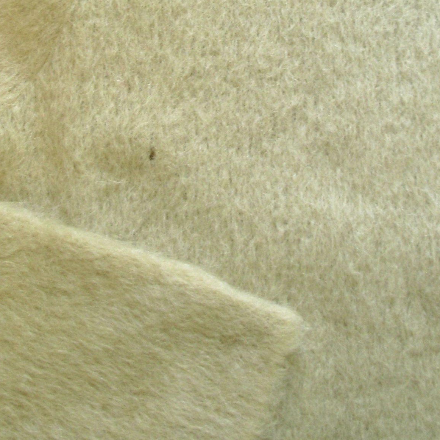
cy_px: 16
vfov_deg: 22.6
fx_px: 1064
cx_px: 243
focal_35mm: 74
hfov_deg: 23.4
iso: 50
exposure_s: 1/22
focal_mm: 6.3
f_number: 2.9
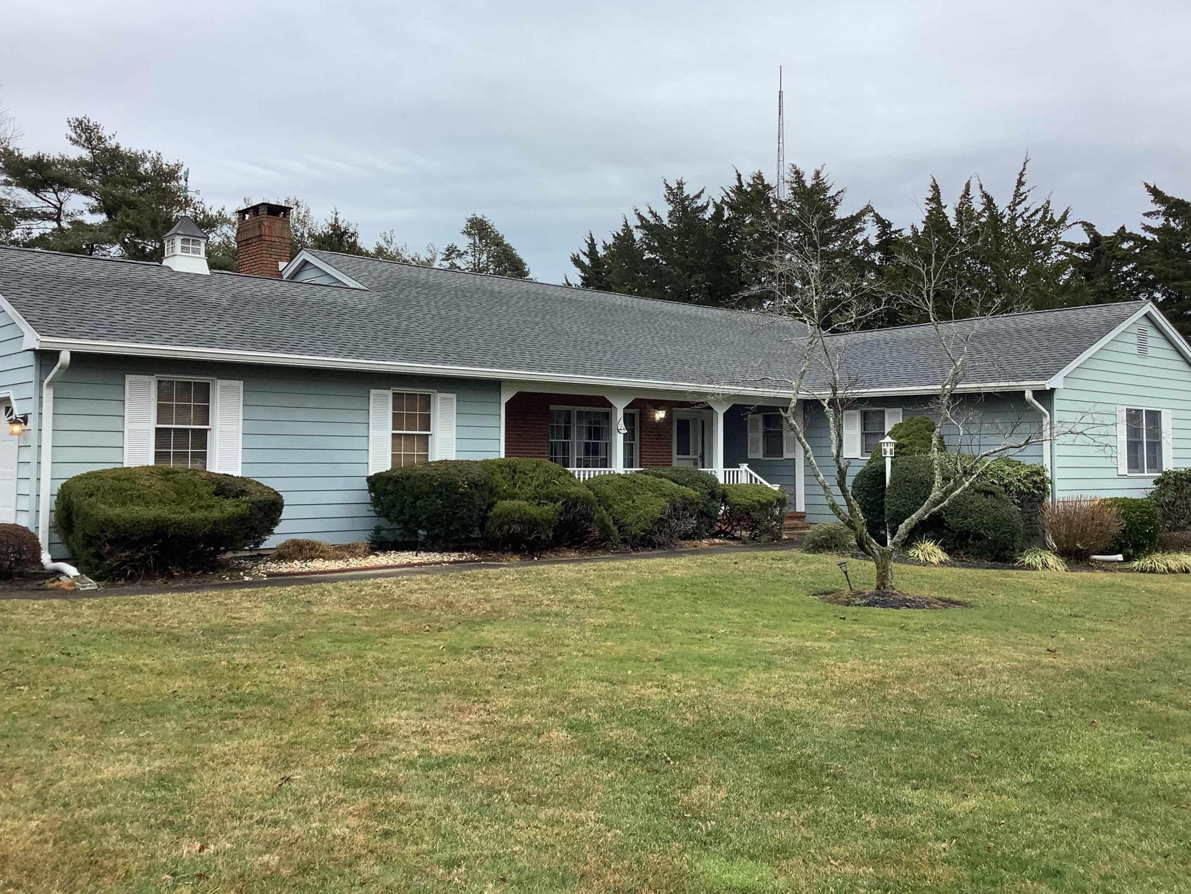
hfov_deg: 54.0
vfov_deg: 41.8
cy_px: 415
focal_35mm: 34
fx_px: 1170
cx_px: 595
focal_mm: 3.3
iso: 25
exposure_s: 1/266
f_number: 2.4
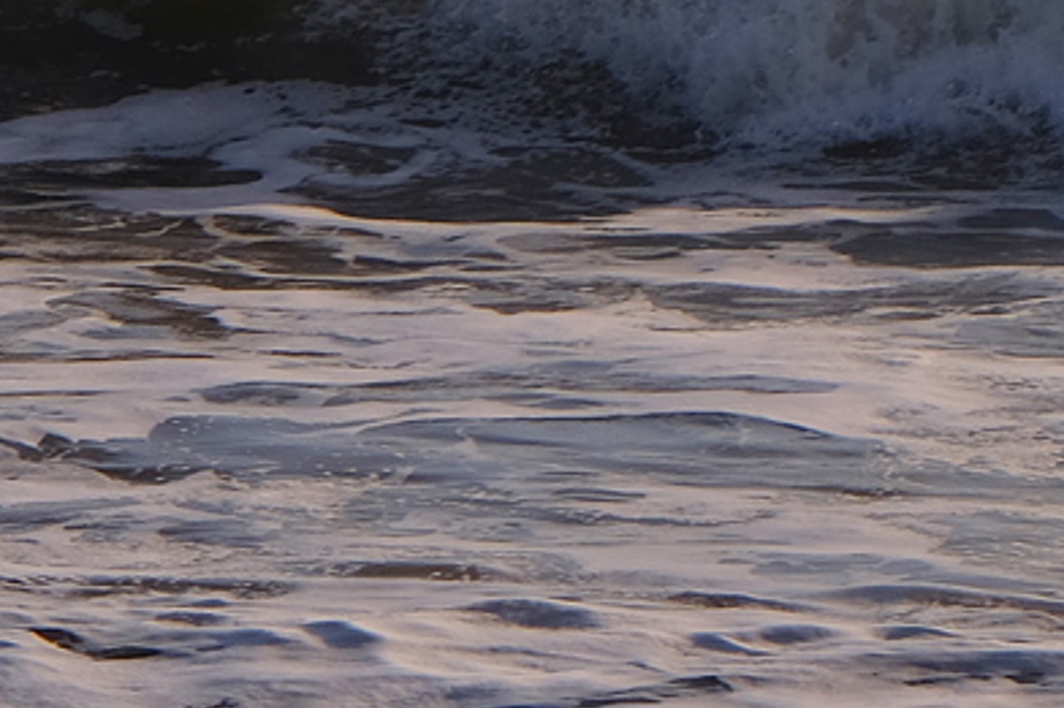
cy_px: -159
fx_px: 10015
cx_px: 71
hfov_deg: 6.1
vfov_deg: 4.0
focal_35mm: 339
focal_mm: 55
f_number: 5
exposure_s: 1/1000
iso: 200
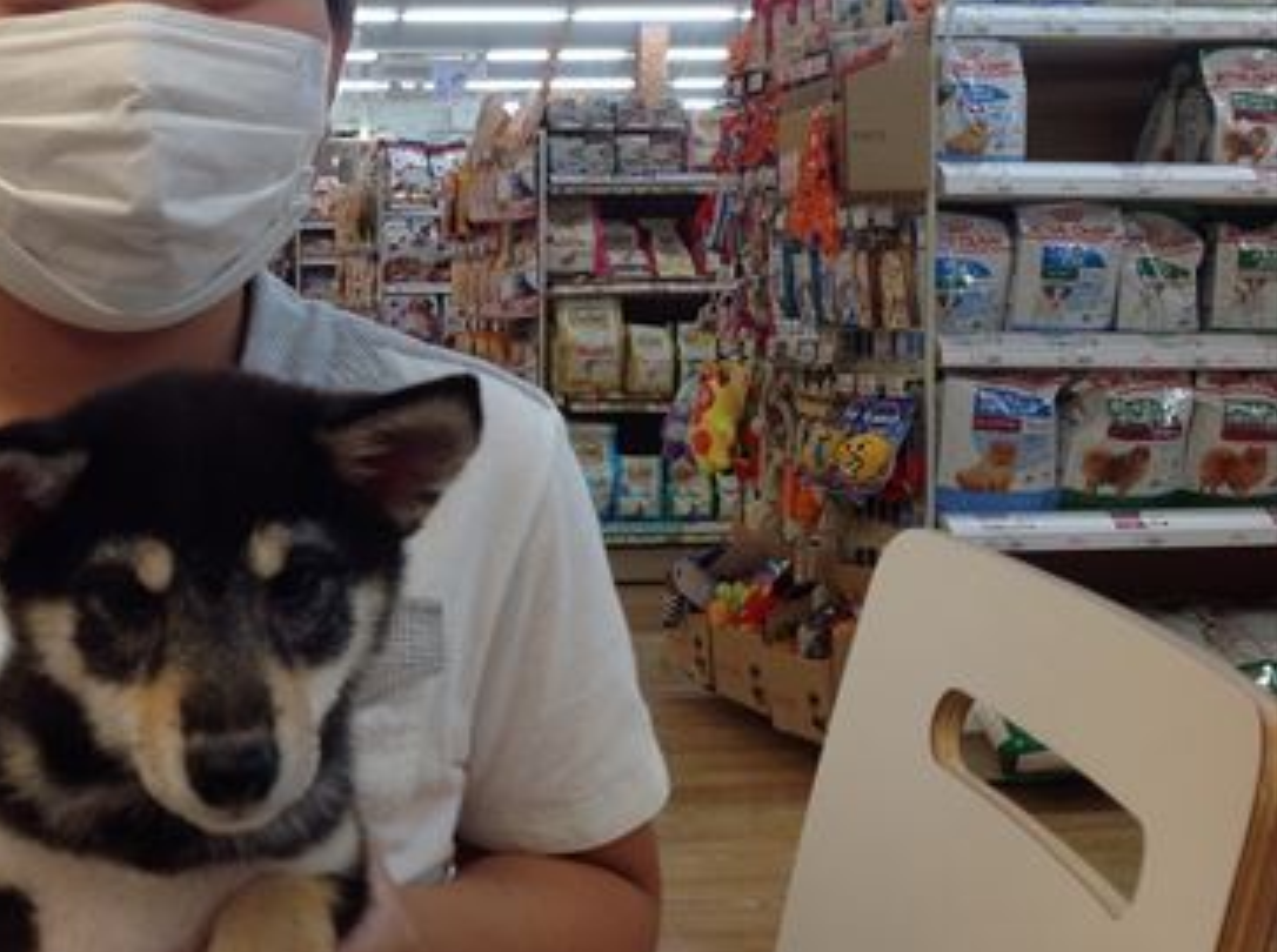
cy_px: 388
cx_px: 222
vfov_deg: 25.1
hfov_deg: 32.2
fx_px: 2135
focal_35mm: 58
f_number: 2.4
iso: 64
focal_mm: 4.28
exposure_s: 1/60
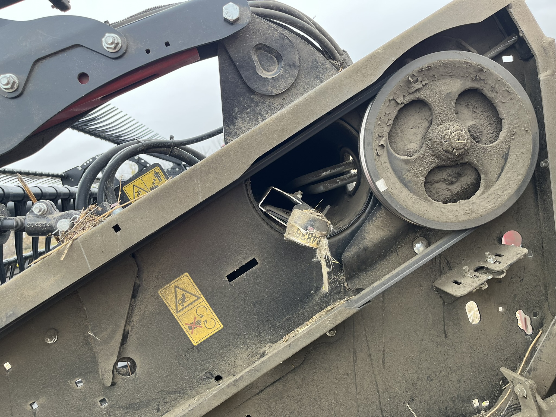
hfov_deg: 67.3
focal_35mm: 26
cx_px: 278
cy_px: 208
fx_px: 418
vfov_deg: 53.1
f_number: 1.6
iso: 64
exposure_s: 1/121
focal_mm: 5.1
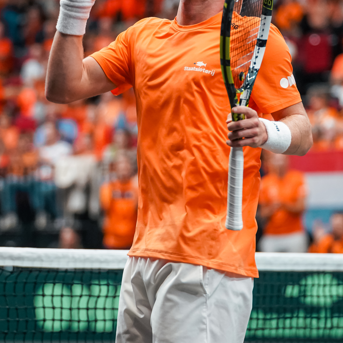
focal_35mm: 215
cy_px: 138
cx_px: 177
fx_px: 2410
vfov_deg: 8.1
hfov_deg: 8.1
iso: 2000
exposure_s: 1/640
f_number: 2.8
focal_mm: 110
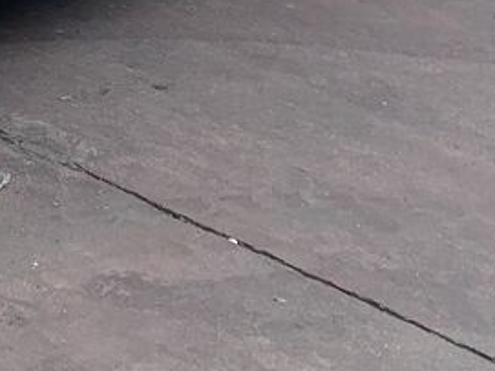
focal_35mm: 115
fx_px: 1644
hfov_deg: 15.9
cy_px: -342
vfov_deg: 11.7
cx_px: -210
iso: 25
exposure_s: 1/1054
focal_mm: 4.25
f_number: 1.8
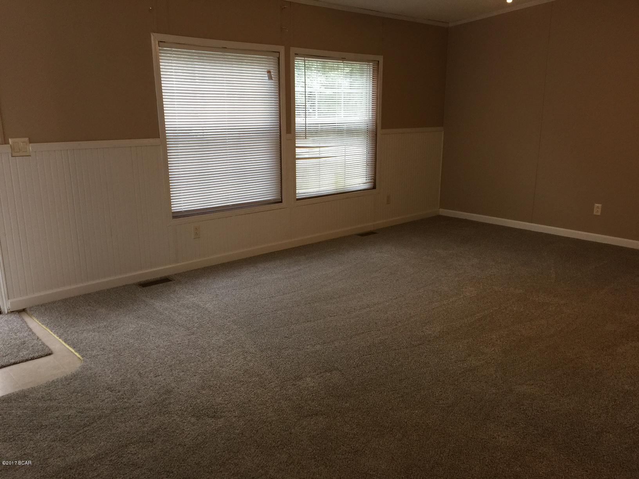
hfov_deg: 61.7
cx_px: 320
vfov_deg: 48.2
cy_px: 240
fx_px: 535
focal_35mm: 29
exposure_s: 1/15
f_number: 2.2
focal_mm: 4.15
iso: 64
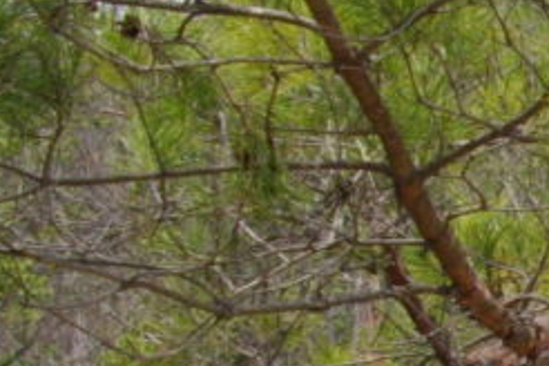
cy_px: 542
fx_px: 2440
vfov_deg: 8.4
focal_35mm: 160
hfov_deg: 11.9
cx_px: 948
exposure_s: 1/250
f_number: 5.6
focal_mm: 6.2
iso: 100
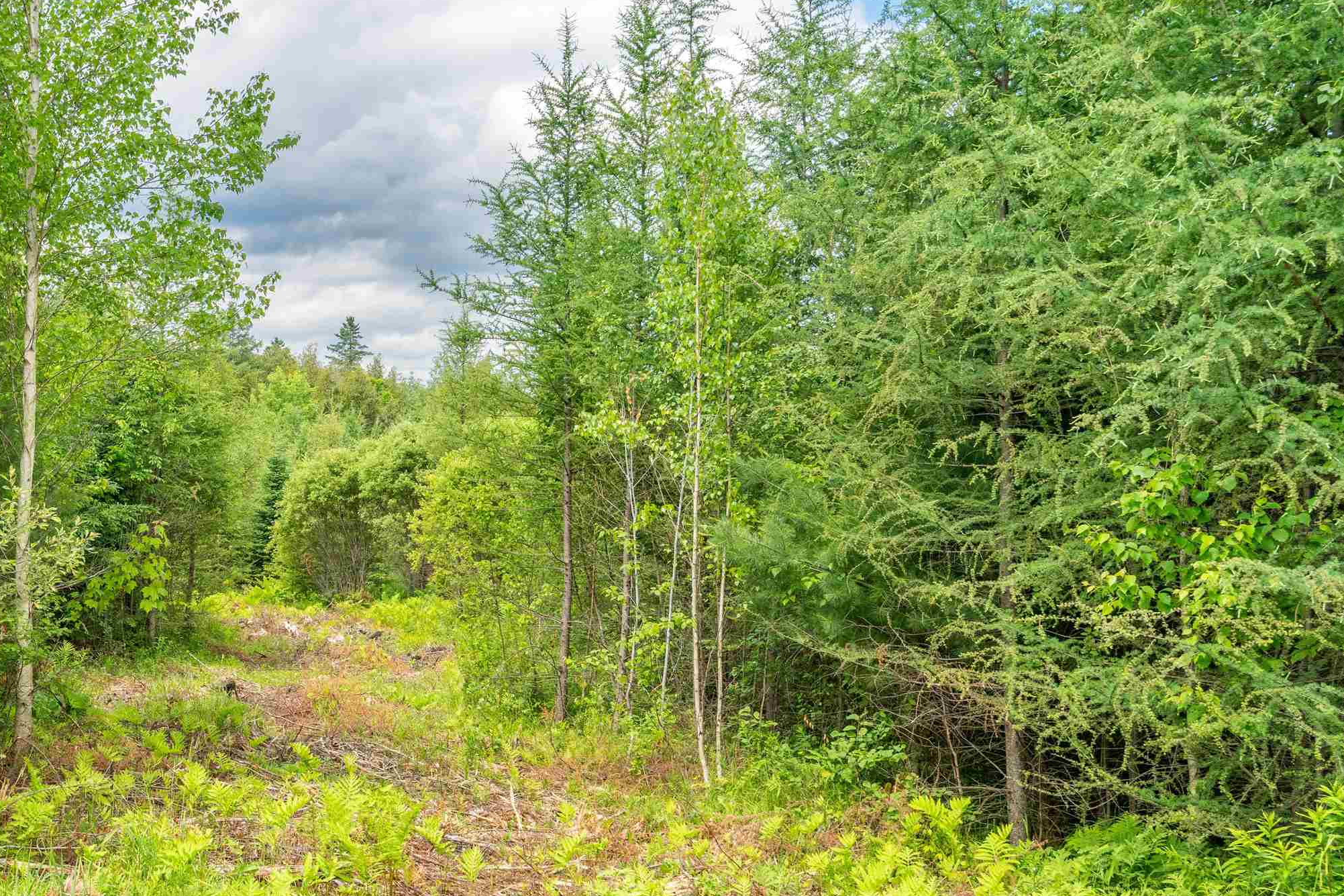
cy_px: 435
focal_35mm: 46
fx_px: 1717
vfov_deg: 29.2
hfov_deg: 41.4
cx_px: 318
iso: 320
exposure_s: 1/640
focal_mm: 30
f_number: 9
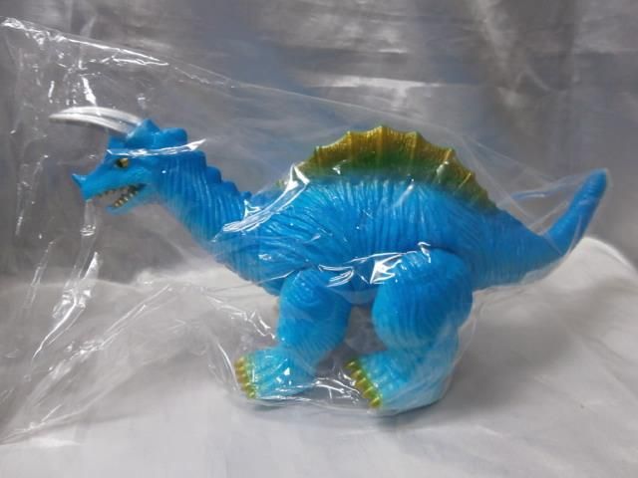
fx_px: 479
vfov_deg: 53.1
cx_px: 319
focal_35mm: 26
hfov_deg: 67.3
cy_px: 239
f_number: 2.8
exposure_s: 1/30
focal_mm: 4.7
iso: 125
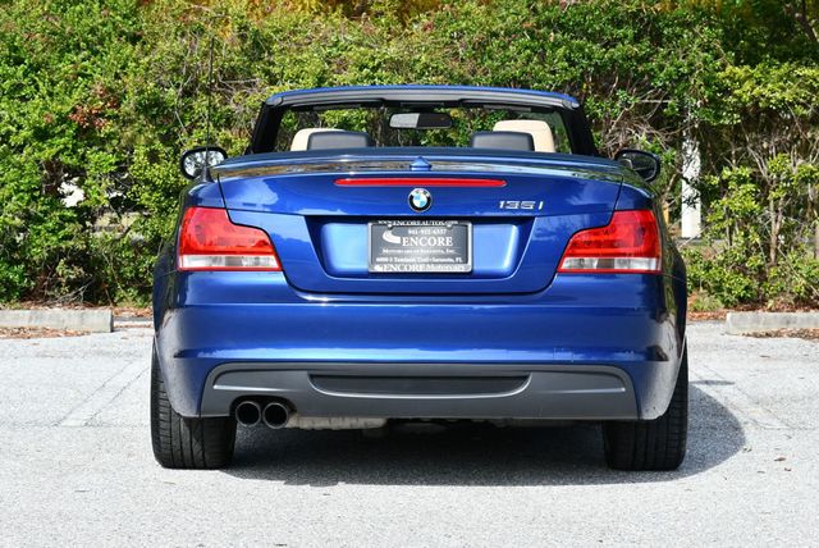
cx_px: 410
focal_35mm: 110
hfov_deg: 18.6
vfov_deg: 12.5
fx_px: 2505
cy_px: 274
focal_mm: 55
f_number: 8
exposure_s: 1/250
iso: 200
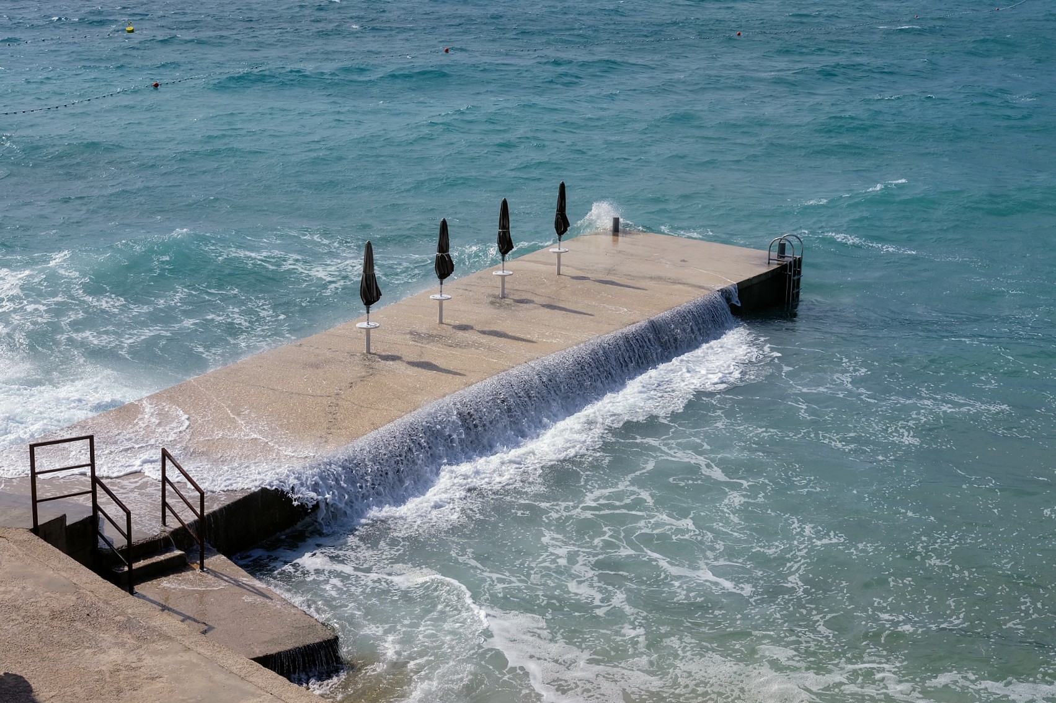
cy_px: 352
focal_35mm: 53
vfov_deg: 25.5
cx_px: 528
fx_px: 1554
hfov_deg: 37.5
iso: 200
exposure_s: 1/400
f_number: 13
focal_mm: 35
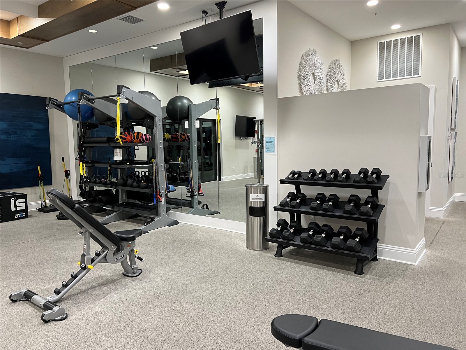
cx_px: 233
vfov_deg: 53.1
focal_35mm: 26
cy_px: 175
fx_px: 350
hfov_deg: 67.3
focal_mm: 5.7
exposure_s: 1/60
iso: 100
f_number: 1.5
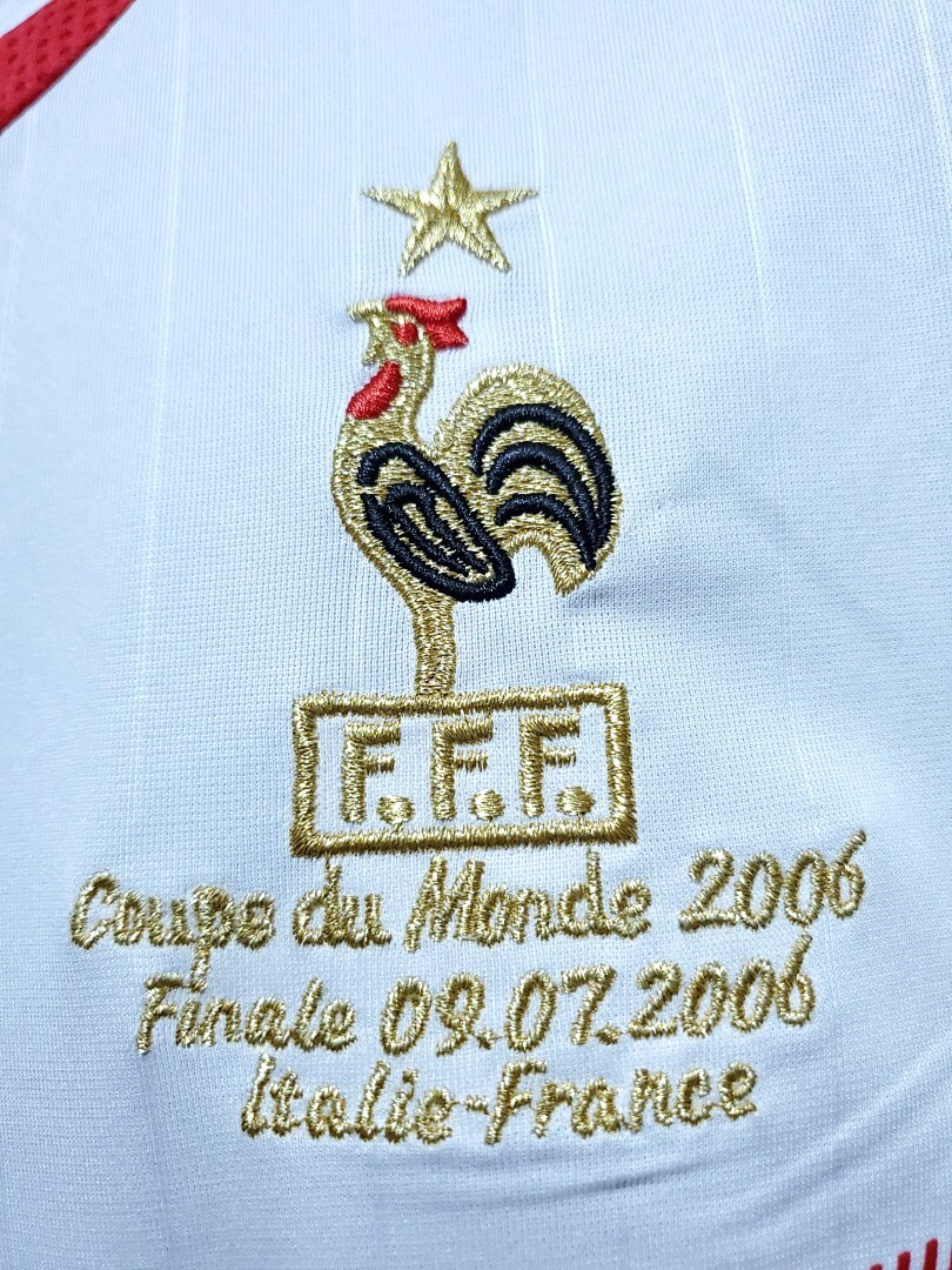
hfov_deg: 53.1
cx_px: 476
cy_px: 635
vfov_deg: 67.3
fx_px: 953
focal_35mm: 26
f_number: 1.5
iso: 320
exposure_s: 1/45
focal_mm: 4.3
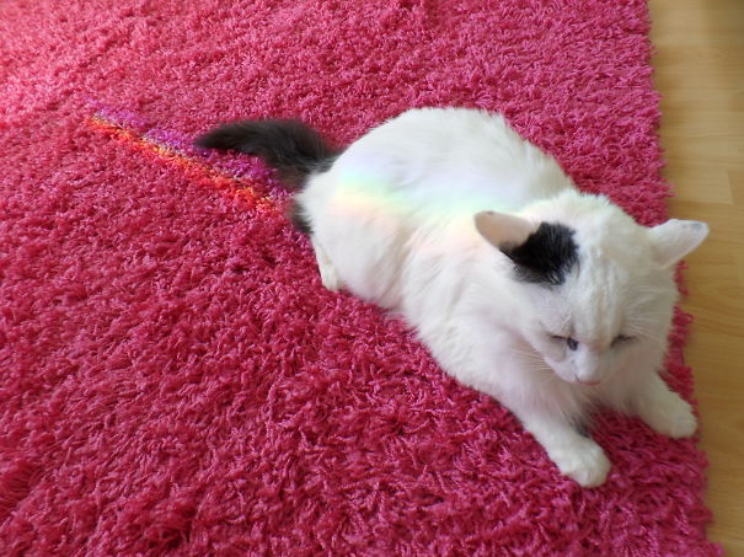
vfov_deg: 58.8
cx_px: 372
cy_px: 278
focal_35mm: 23
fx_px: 494
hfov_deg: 74.0
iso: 200
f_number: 2.8
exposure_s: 1/30
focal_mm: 4.1
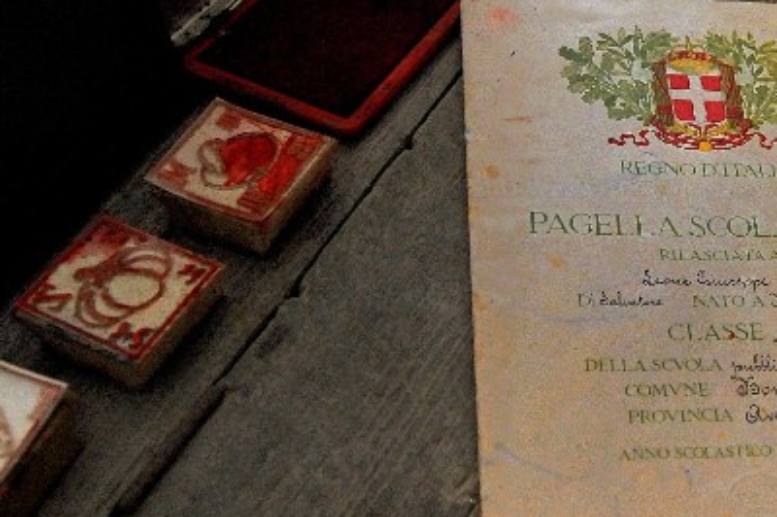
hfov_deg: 29.1
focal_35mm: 66
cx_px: 721
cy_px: 240
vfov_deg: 20.6
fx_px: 1423
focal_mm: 22
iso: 1600
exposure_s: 1/80
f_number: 4
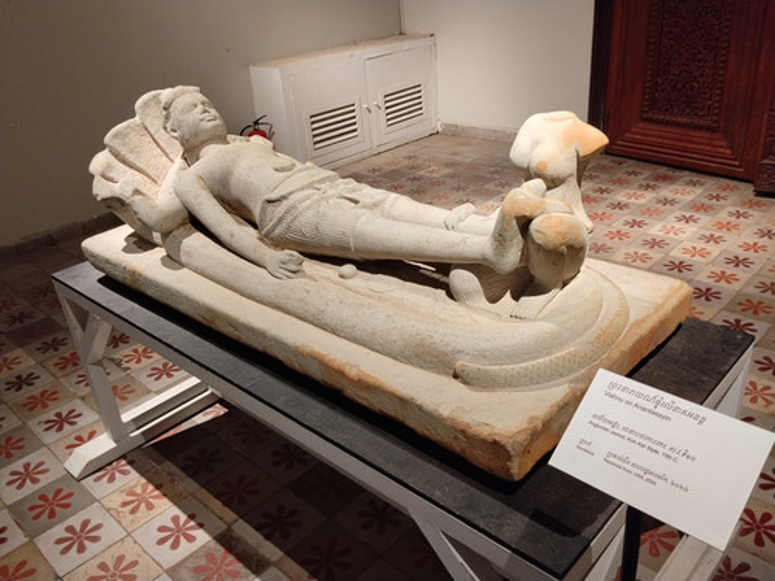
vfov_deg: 48.2
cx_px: 388
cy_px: 290
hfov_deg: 61.7
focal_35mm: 29
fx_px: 649
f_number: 1.8
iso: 200
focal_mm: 4.22
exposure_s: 1/33.3
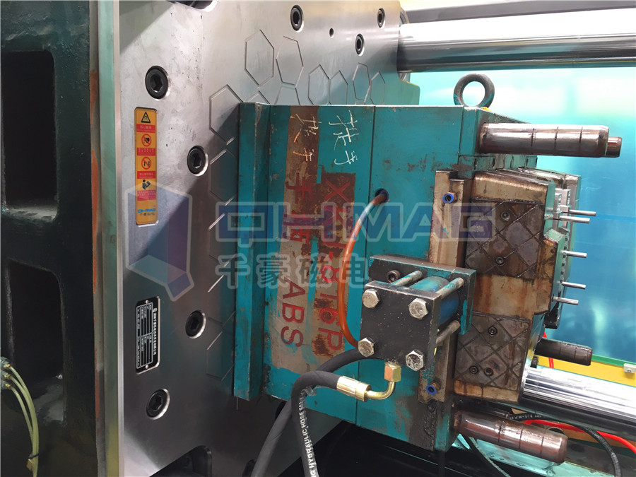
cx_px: 318
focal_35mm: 29
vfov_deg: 48.2
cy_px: 238
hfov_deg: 61.7
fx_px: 533
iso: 64
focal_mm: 4.15
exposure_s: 1/33
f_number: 2.2
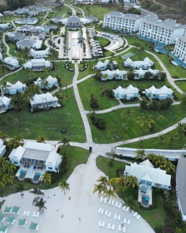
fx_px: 227
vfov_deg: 54.1
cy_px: 102
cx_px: 66
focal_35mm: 33
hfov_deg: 44.1
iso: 110
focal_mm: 6.72
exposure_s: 1/320
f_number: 1.7
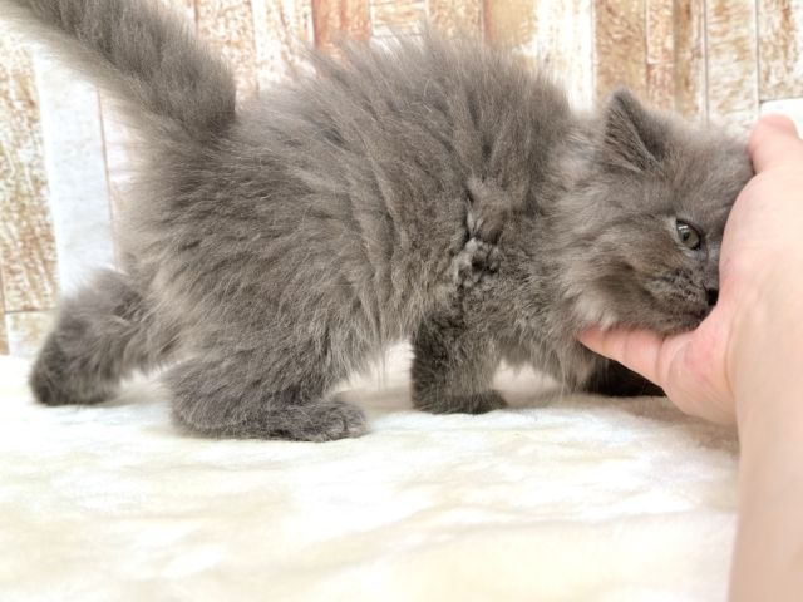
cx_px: 402
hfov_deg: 39.7
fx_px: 1113
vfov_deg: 30.3
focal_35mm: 48
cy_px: 301
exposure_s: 1/209
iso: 80
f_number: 1.78
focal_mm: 6.86
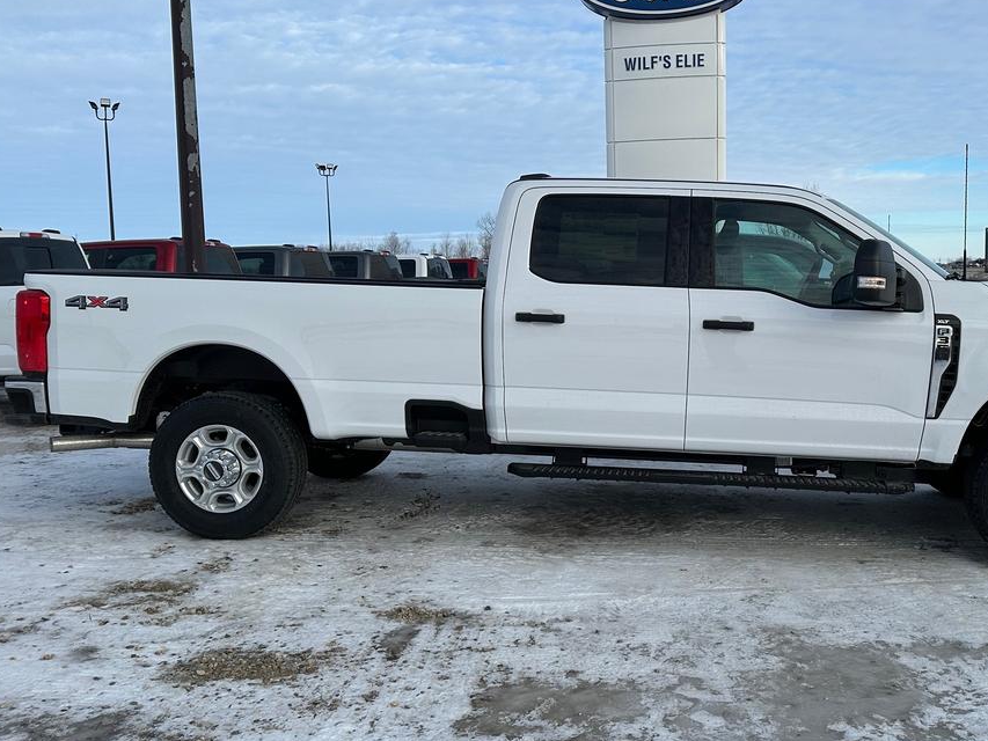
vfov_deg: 39.7
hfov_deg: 50.8
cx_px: 616
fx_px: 1028
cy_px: 392
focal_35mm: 36
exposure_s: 1/3155
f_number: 1.78
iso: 80
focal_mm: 6.86
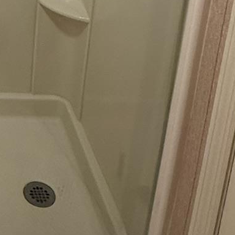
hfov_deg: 22.5
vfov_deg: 22.1
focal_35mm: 66
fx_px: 507
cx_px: -92
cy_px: -106
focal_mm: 2.22
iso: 250
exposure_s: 1/120
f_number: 2.2
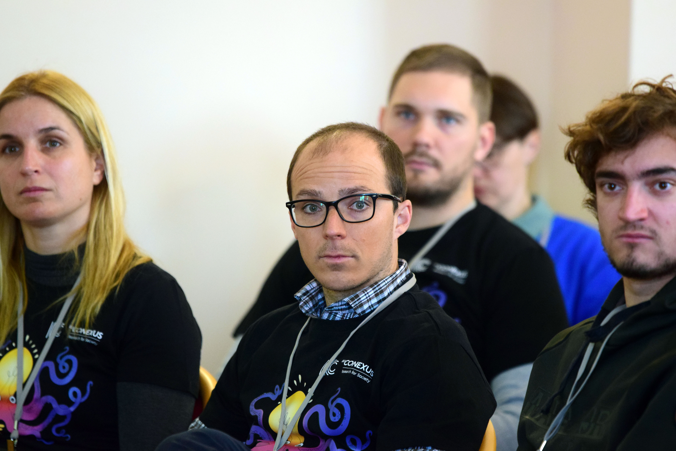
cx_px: 338
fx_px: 5633
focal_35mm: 300
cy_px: 226
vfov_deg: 4.6
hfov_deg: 6.9
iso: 2500
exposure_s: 1/200
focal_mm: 200
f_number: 2.8
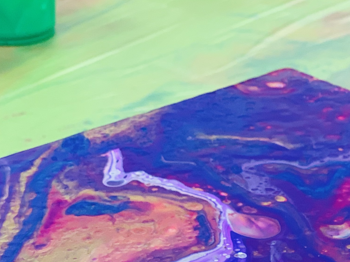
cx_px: 361
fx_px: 1415
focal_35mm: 140
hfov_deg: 13.9
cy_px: 344
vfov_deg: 10.4
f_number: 2.4
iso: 64
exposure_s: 1/50
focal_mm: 6
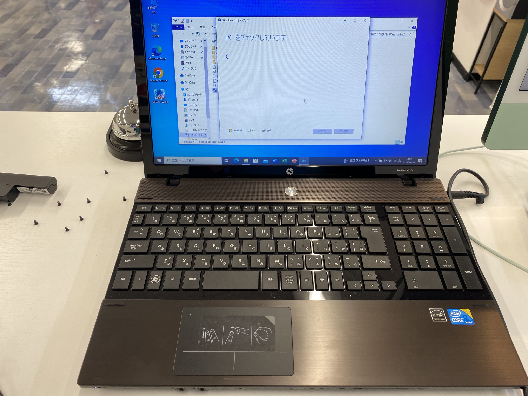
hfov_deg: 67.3
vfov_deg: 53.1
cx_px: 264
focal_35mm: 26
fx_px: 397
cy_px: 198
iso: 64
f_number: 1.8
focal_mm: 4.25
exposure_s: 1/120
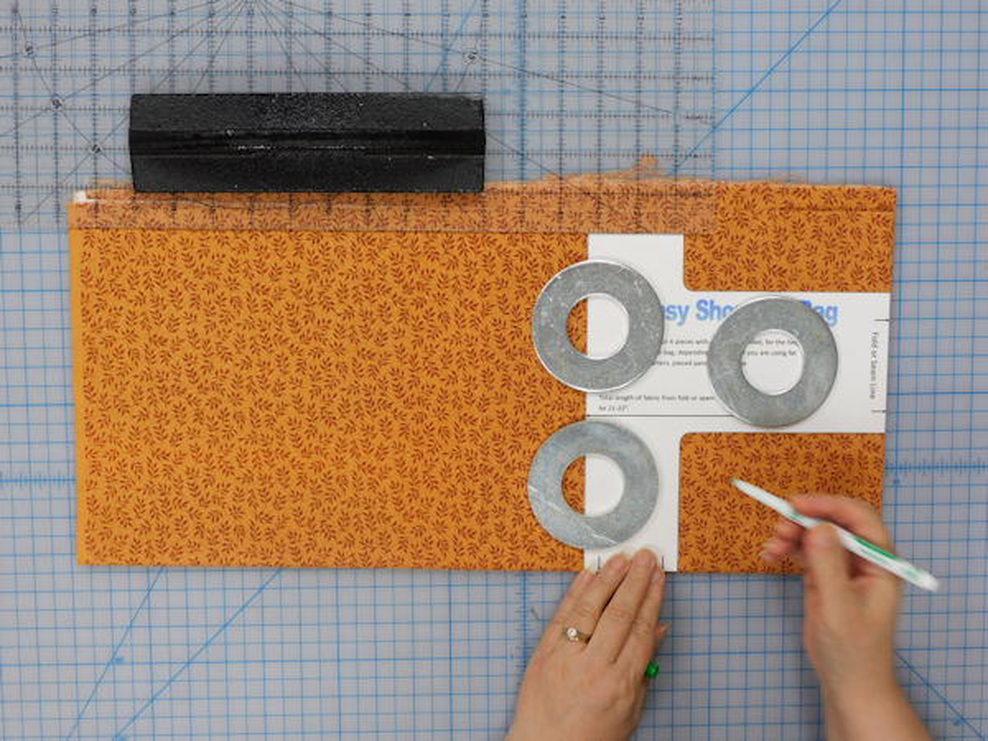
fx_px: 1570
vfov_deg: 26.6
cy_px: 370
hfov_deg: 34.9
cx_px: 494
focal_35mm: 55
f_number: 4
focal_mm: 9.9
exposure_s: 1/40
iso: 125
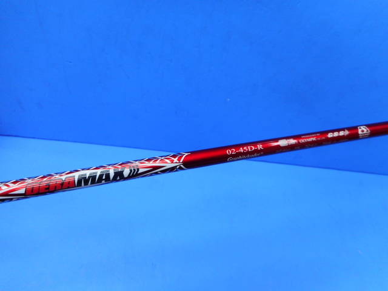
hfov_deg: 69.4
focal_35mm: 25
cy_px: 146
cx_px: 194
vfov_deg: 54.9
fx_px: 280
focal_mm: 4.5
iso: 100
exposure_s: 1/30
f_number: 3.7
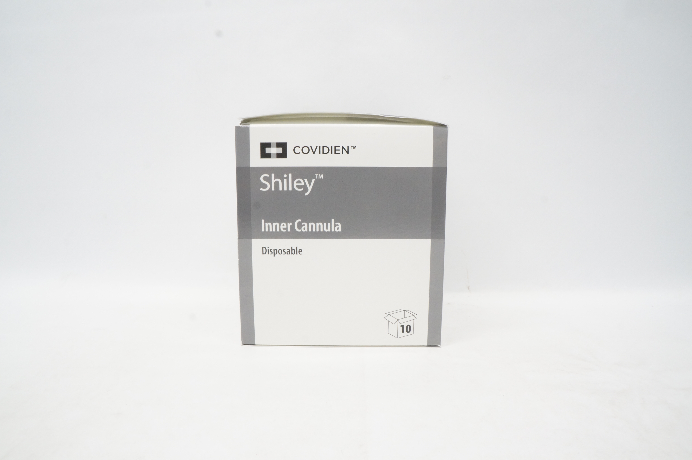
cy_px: 230
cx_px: 346
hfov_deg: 67.4
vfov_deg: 47.8
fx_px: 518
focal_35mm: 27
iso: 1600
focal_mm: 18
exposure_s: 1/25
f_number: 13
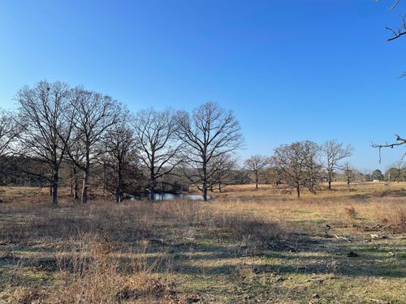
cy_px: 152
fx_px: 293
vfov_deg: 54.9
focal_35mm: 25
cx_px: 203
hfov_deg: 69.4
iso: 32
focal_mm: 5.1
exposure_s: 1/2660
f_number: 1.6
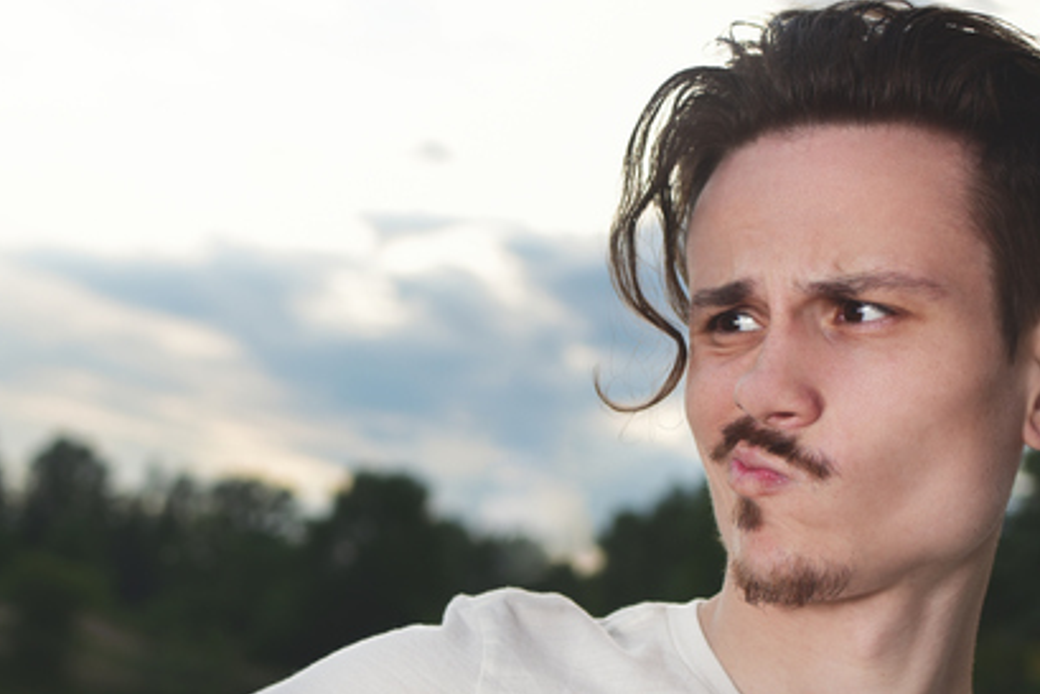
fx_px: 1792
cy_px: 487
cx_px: 496
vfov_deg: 21.8
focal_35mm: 62
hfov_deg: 32.4
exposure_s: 1/200
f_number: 3.2
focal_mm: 35
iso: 64
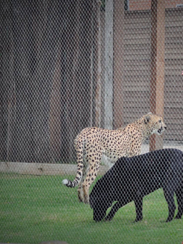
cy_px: 118
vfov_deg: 12.6
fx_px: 1107
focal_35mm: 157
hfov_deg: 9.4
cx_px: 146
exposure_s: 1/320
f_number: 4.5
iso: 400
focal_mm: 70
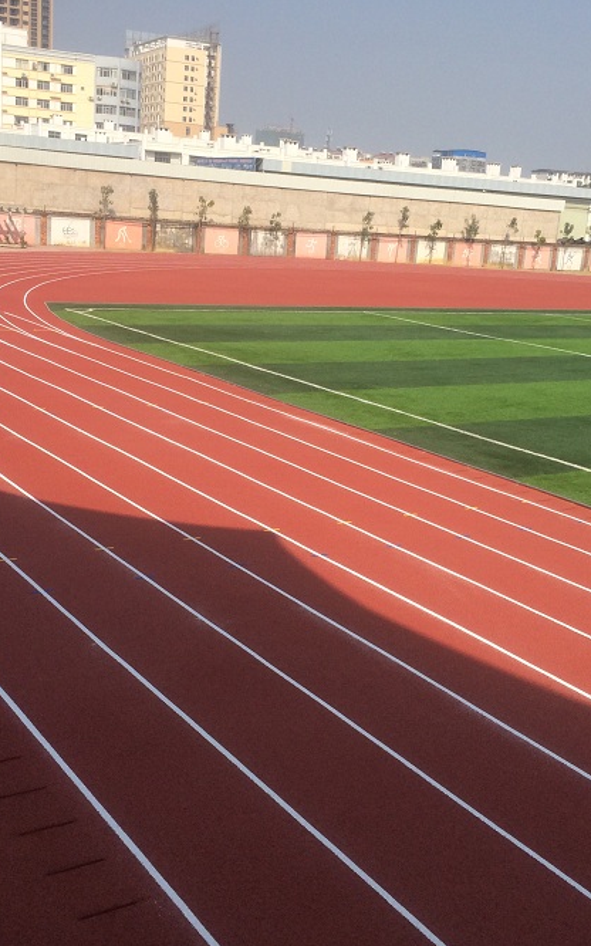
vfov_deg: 46.2
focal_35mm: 43
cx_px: 308
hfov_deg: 29.8
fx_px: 1109
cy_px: 477
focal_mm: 4.12
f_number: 2.2
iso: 40
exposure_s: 1/2283
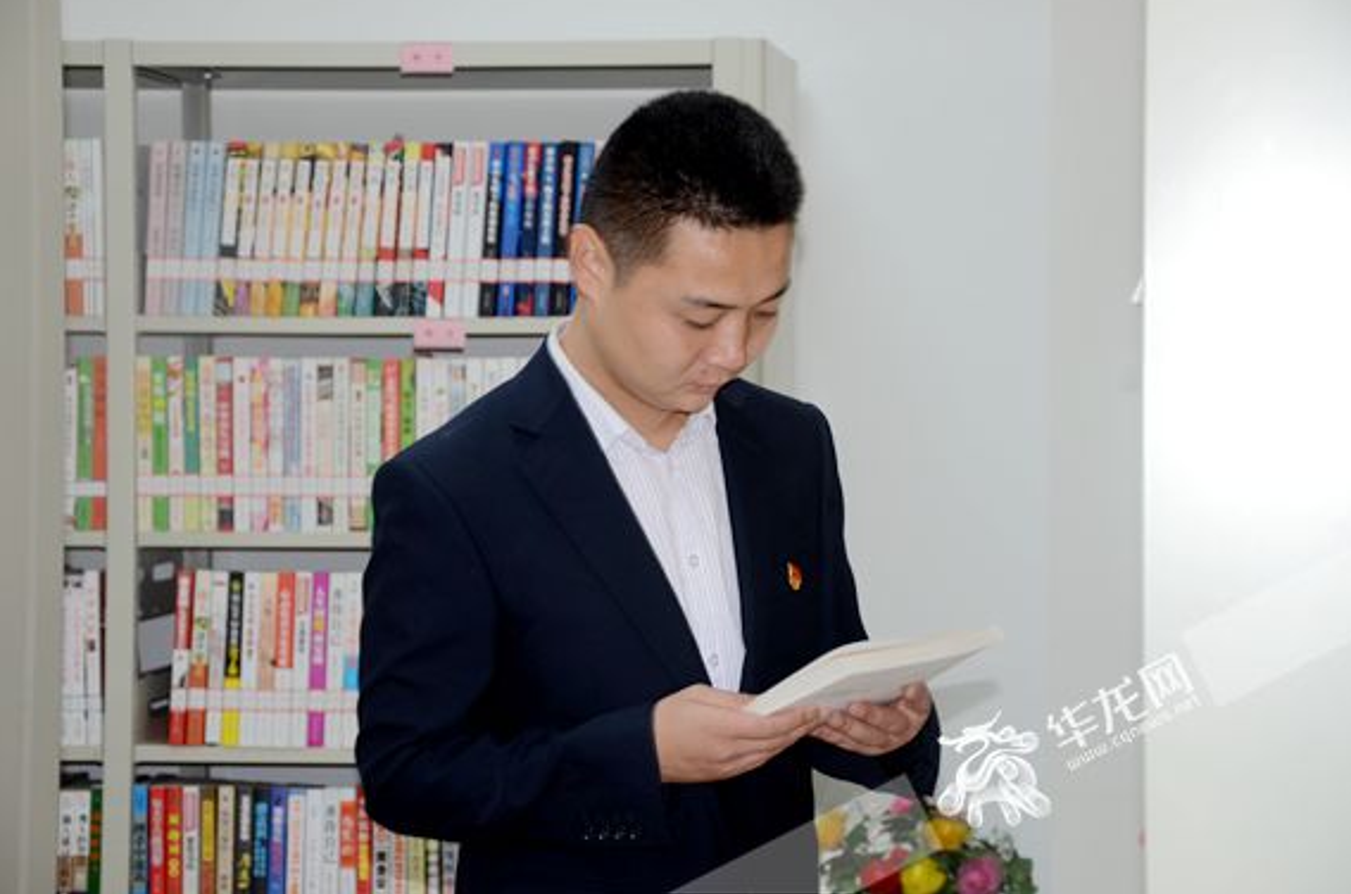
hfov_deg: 21.5
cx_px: 685
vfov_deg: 14.3
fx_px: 3557
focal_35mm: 95
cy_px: 440
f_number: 5.3
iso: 800
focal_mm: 62
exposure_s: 1/60
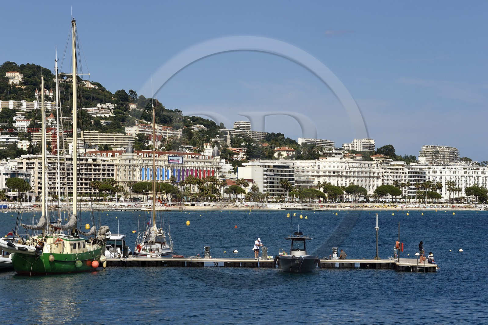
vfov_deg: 11.4
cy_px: 162
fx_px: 1626
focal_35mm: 120
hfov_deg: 17.1
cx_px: 244
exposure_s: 1/400
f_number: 13
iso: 200
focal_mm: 120
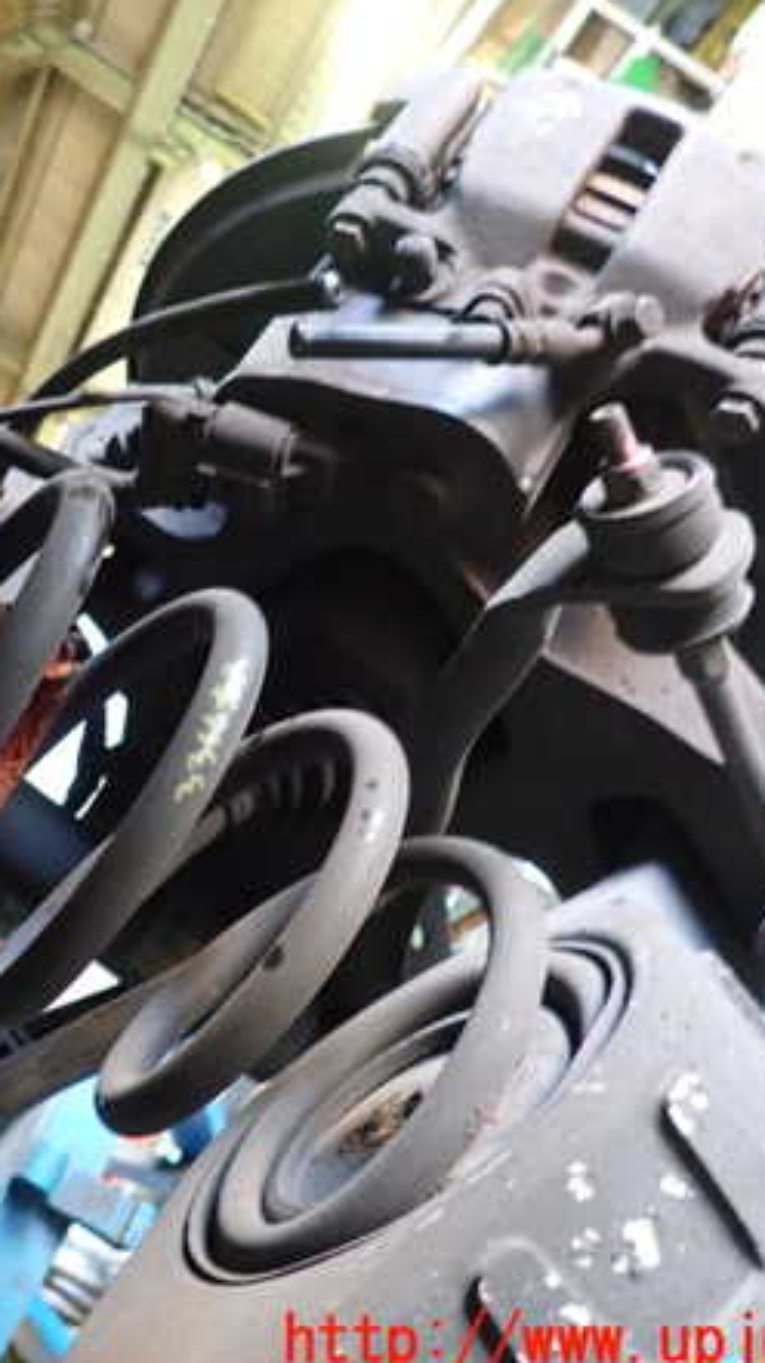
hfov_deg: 30.3
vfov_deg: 54.0
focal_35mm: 37
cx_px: 56
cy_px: 688
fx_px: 1337
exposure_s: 1/25
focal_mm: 4.5
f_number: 2
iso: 800
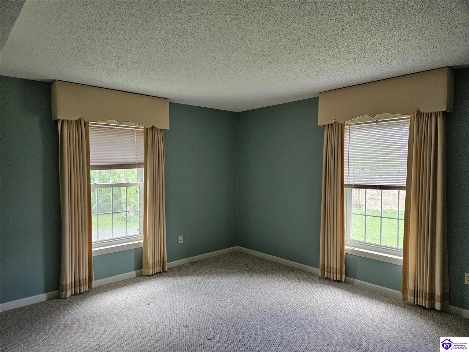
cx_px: 234
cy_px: 176
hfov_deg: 73.9
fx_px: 312
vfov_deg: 58.9
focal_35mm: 23
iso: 640
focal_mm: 5.4
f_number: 1.8
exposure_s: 1/240
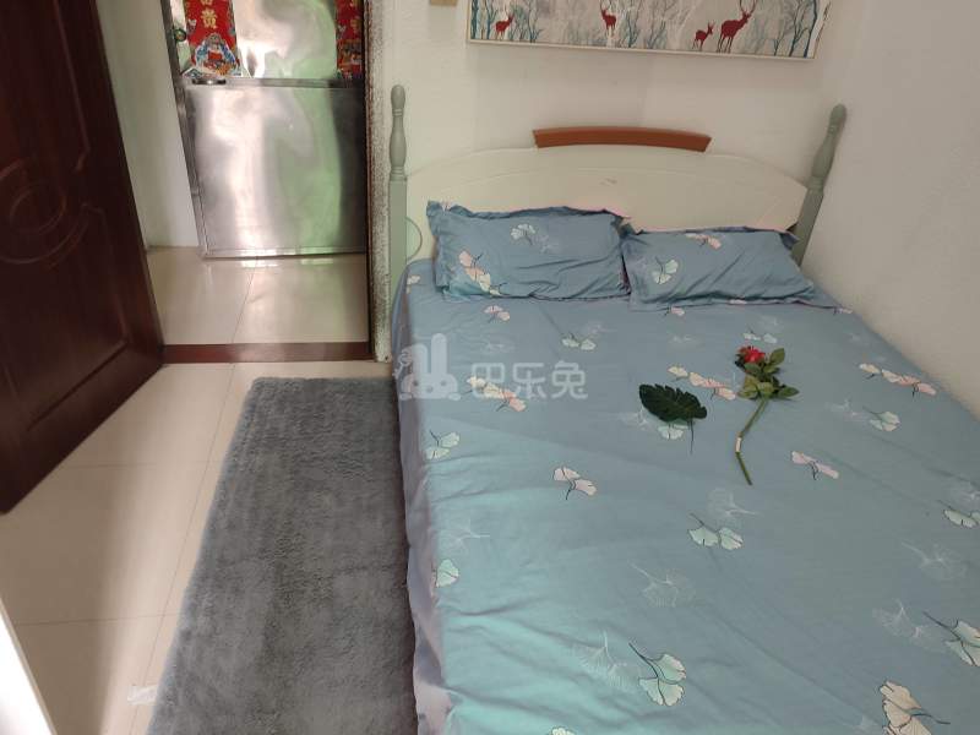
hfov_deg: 69.4
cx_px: 490
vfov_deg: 54.9
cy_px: 368
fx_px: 708
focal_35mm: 25
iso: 216
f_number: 1.75
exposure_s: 1/33
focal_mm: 5.96
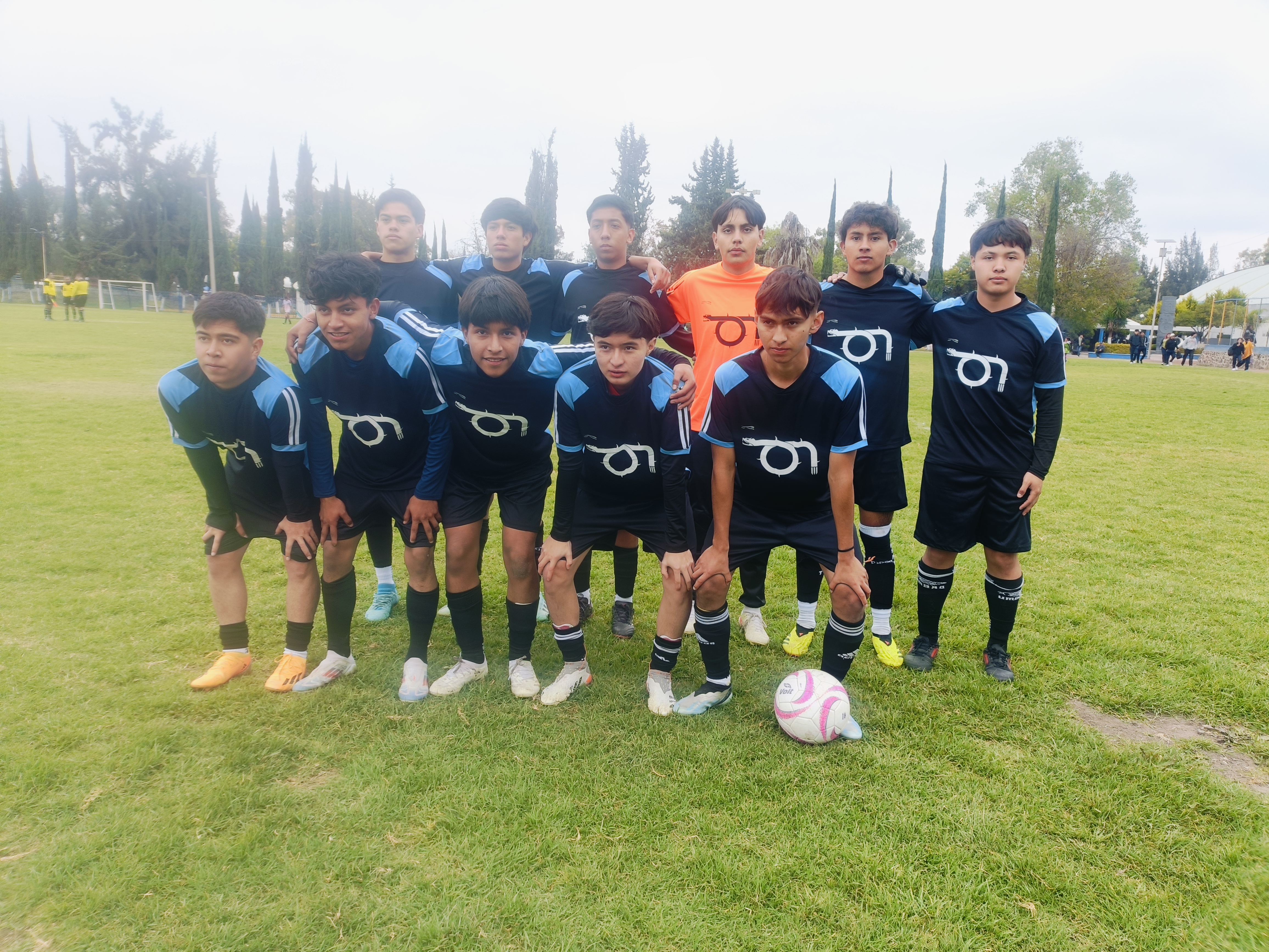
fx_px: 916
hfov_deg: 69.4
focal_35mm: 25
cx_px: 634
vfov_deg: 54.9
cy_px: 476
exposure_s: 1/123
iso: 100
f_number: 1.7
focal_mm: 4.7
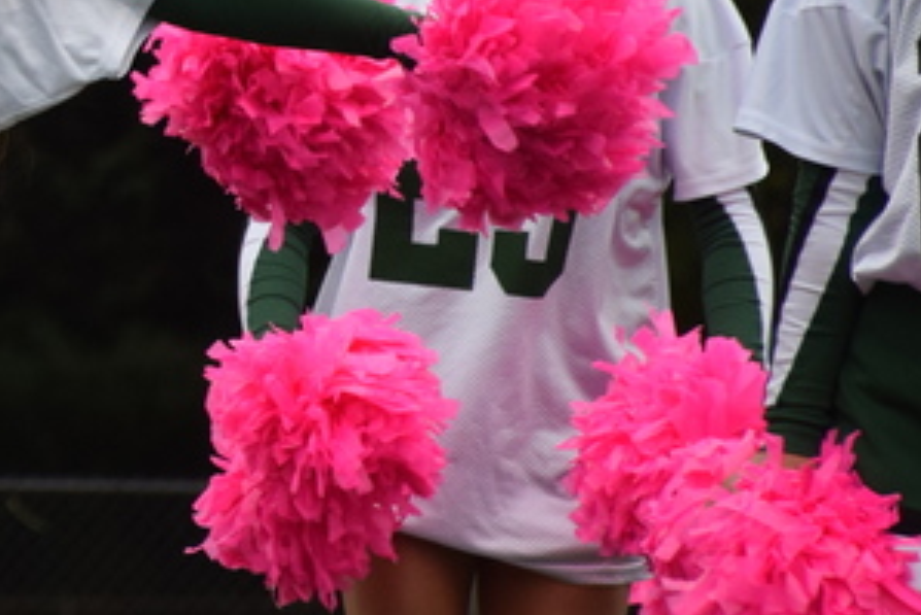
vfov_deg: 1.9
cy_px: -82
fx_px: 18479
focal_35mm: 722
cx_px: -328
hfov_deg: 2.8
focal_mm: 140
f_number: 5.6
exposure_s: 1/1000
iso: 800
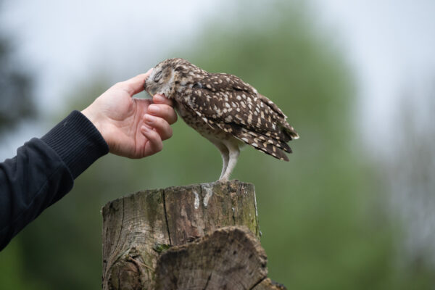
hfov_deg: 8.6
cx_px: 218
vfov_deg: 5.7
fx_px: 2900
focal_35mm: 240
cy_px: 145
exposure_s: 1/2000
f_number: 5
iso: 1100
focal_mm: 240
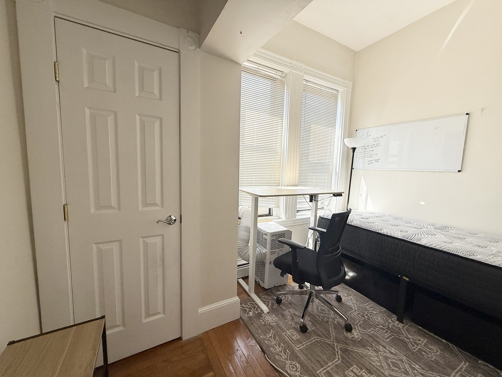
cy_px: 188
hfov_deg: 102.1
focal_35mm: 14
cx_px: 251
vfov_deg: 85.7
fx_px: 203
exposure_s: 1/142
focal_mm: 2.22
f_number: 2.2
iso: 50
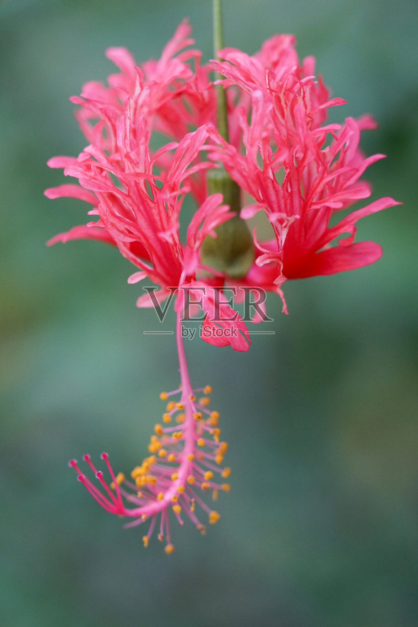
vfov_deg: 15.2
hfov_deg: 10.2
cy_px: 314
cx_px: 209
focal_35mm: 135
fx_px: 2351
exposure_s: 1/1000
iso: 2000
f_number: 2.8
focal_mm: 90
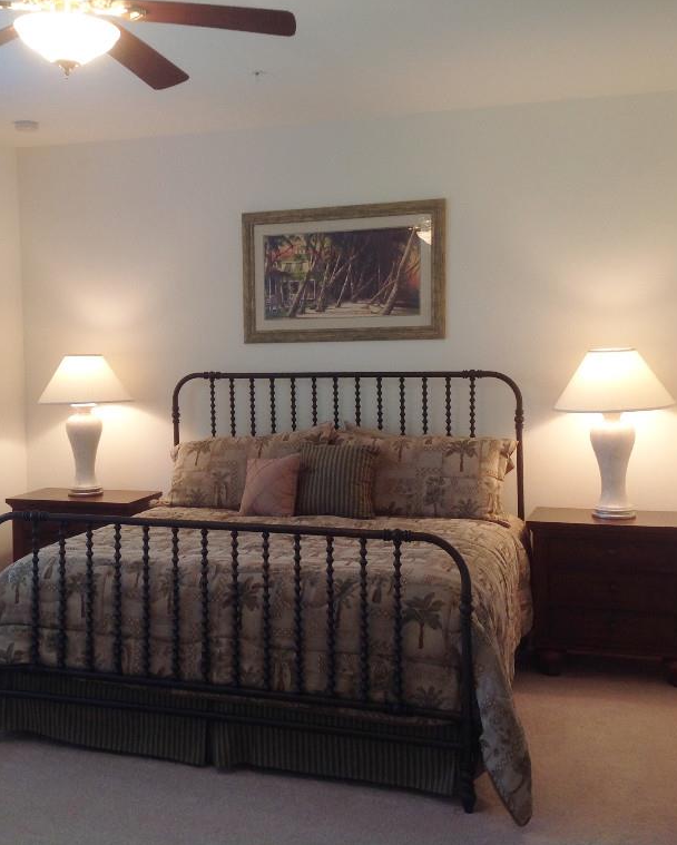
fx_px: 1151
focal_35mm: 46
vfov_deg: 40.3
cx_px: 228
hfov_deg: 32.5
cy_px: 421
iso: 64
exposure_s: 1/40
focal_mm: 4.28
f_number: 2.4
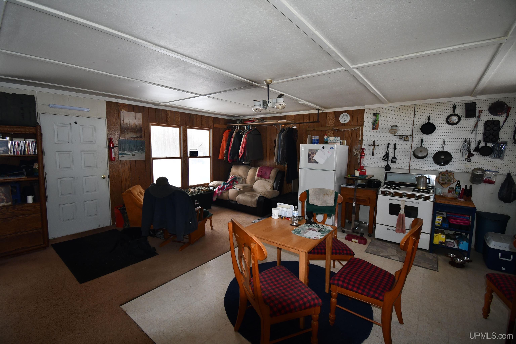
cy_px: 172
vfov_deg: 77.3
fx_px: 215
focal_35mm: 15
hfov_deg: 100.4
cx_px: 258
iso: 400
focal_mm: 10
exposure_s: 1/125
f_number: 4.5
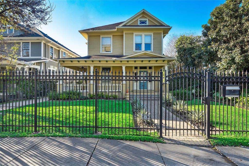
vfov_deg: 67.3
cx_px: 124
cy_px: 83
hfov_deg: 90.0
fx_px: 124
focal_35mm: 18
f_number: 8
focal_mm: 18
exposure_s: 1/1250
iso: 640
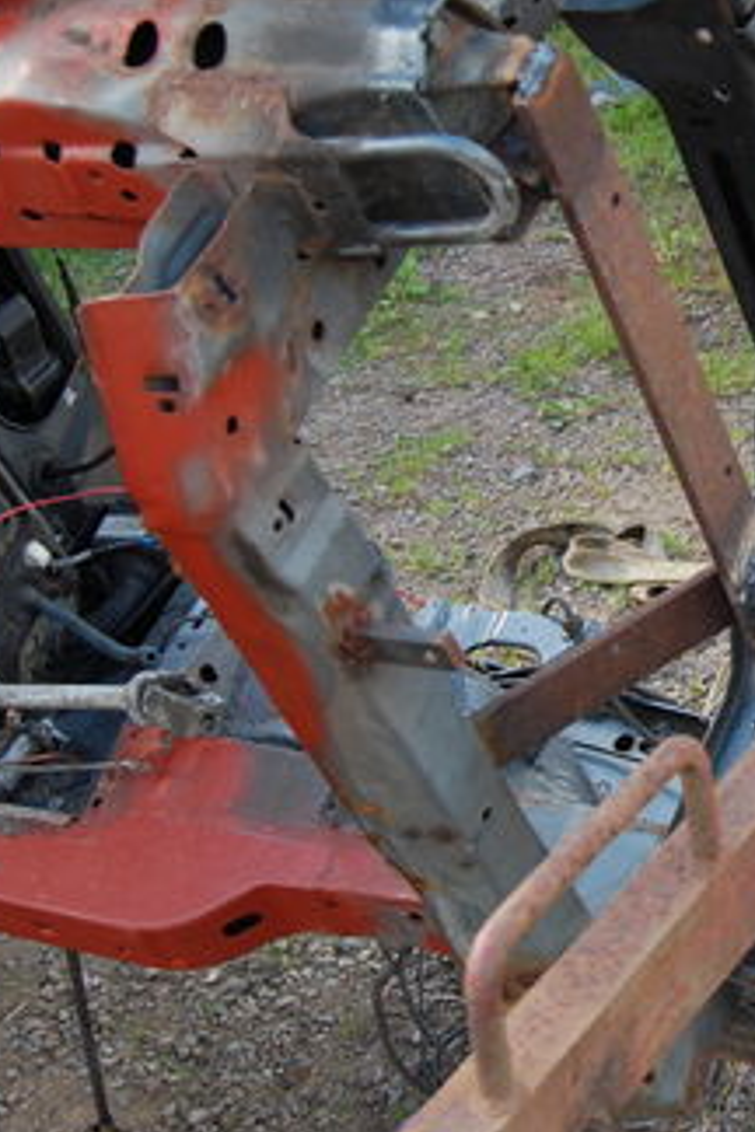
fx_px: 2422
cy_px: 545
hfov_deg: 17.2
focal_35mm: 77
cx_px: 786
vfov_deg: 26.3
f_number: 5.6
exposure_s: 1/125
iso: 280
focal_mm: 26
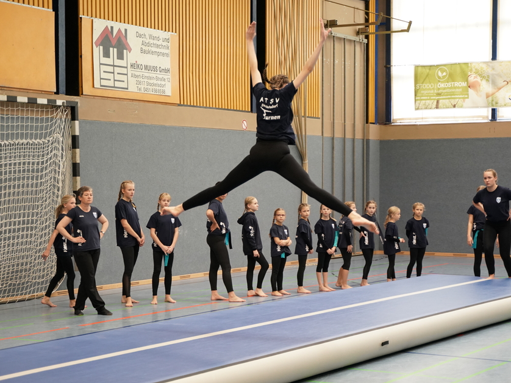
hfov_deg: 28.5
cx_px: 286
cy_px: 189
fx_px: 1004
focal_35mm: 68
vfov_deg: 21.6
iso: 3200
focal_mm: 62
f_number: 2.8
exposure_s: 1/320
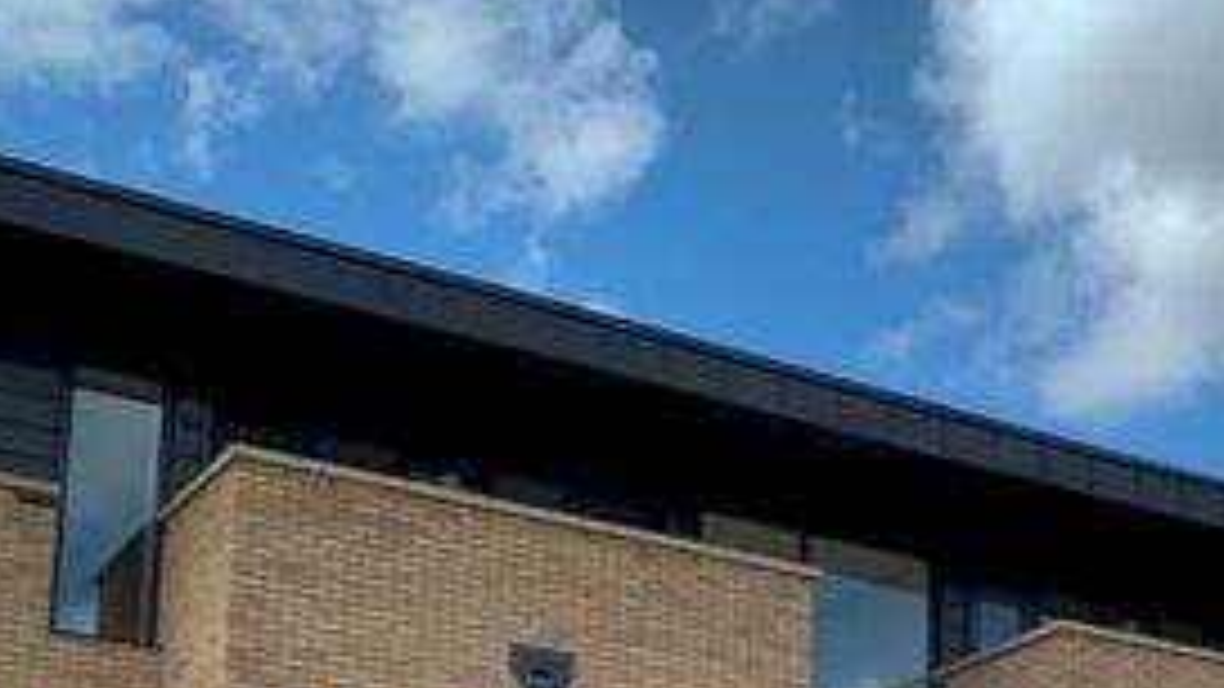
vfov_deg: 15.6
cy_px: 920
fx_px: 2369
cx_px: 1120
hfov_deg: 27.8
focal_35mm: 73
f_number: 1.8
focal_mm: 4.25
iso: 25
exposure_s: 1/2075
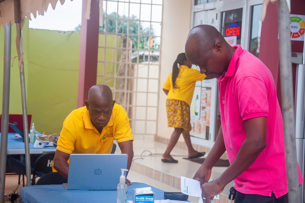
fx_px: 736
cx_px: 152
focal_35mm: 87
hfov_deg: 23.4
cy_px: 102
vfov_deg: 15.7
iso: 400
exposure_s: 1/250
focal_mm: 58
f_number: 5
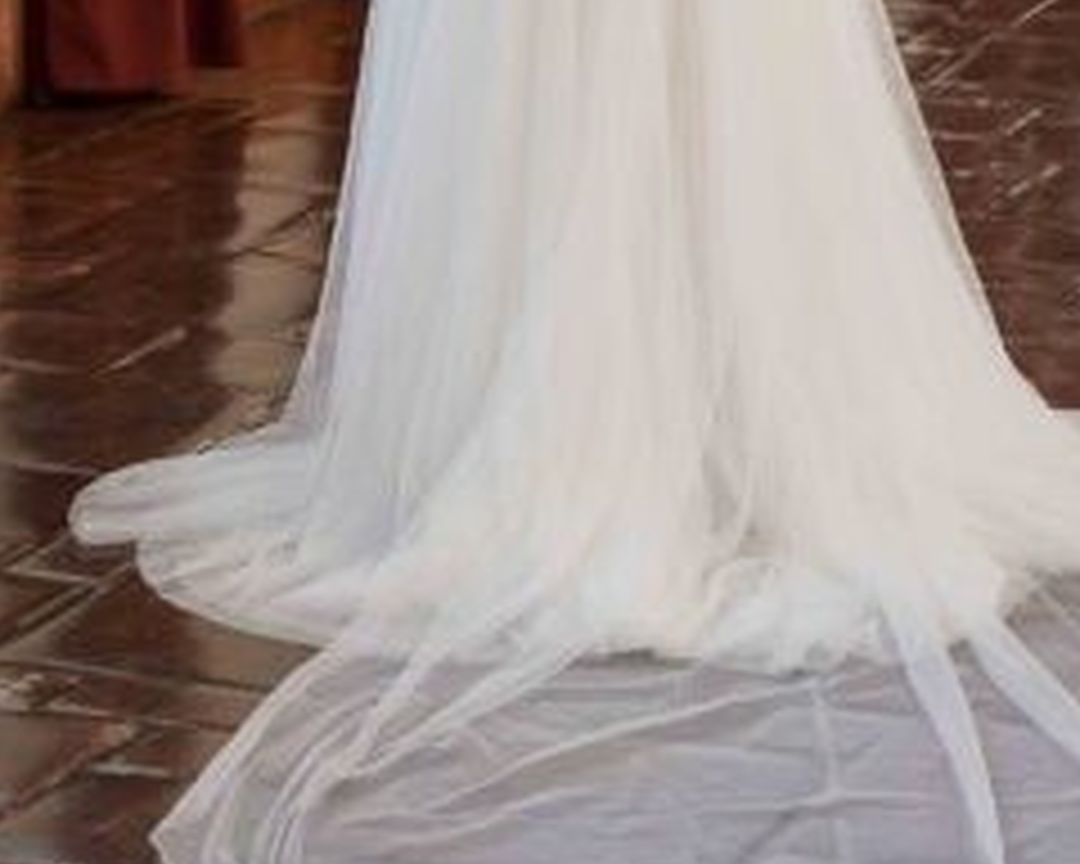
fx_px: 4507
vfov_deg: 10.5
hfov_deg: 13.6
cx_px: 738
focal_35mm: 141
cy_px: -511
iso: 250
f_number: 2.8
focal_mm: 50
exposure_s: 1/125
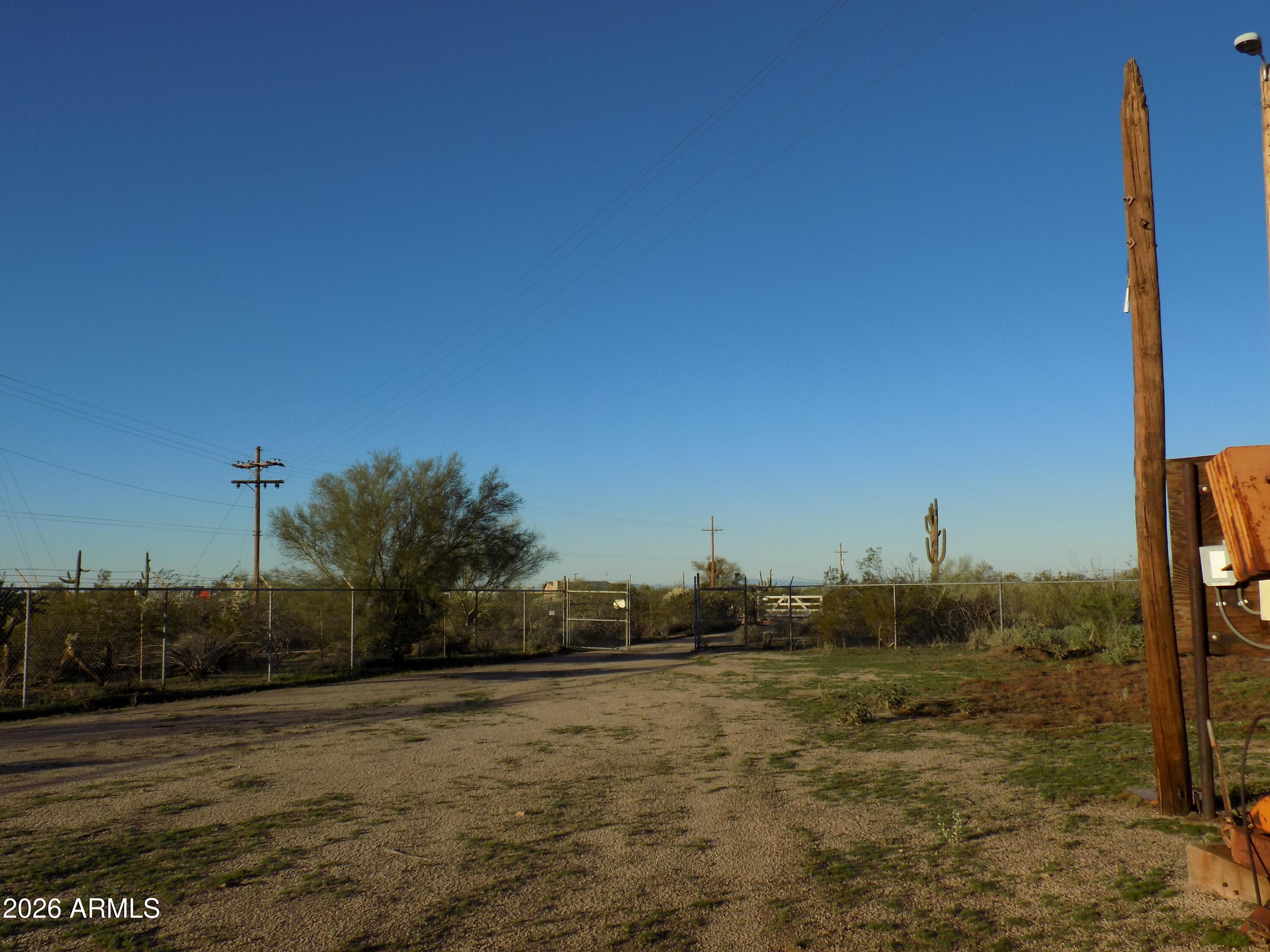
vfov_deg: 46.8
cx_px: 635
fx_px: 1101
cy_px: 476
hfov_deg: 60.0
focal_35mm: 30
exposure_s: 1/1250
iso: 80
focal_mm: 5.3
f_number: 3.3
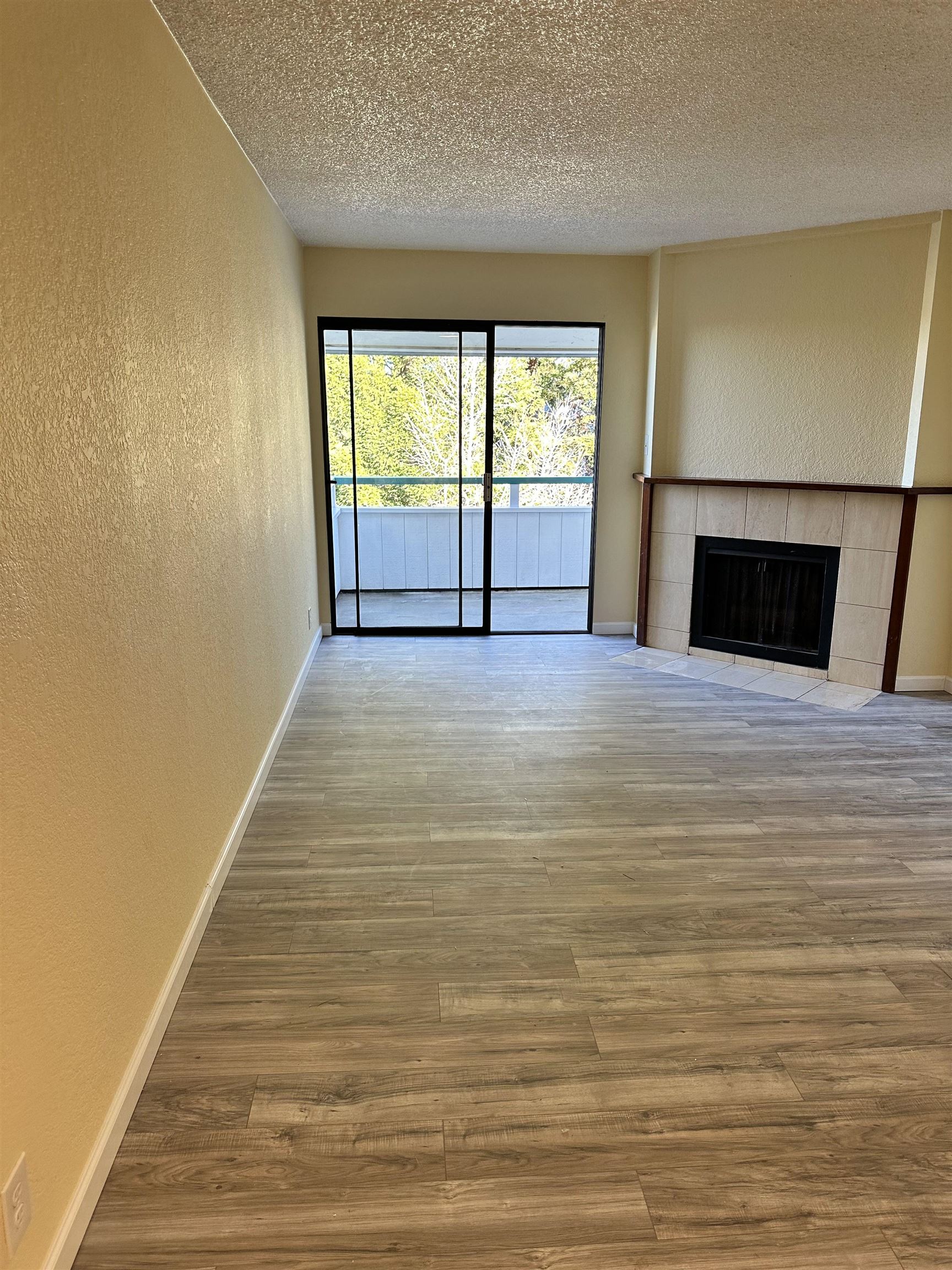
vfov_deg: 71.6
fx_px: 880
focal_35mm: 24
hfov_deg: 56.8
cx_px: 476
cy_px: 635
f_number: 1.78
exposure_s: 1/120
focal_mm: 6.86
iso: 125
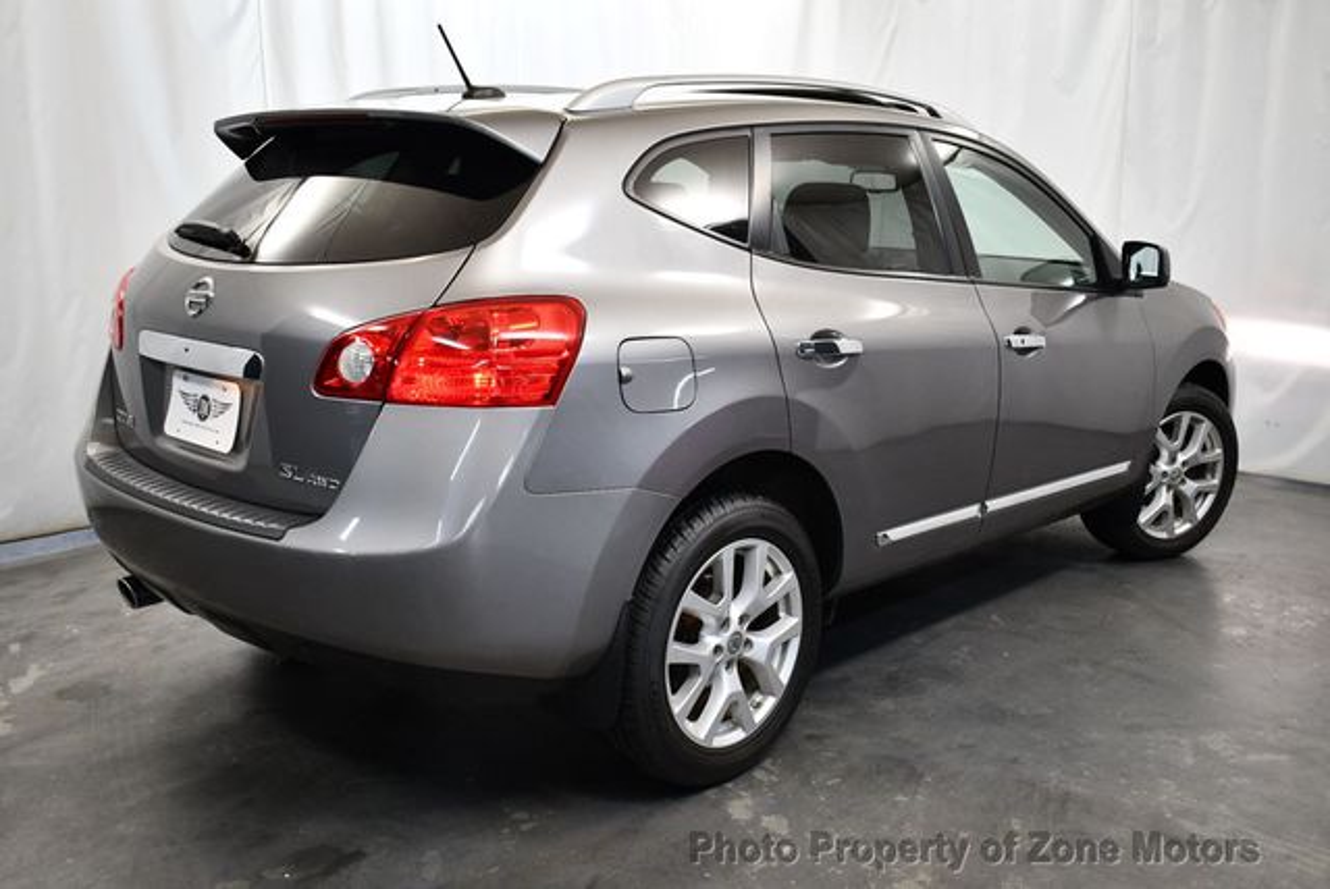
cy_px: 444
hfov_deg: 53.1
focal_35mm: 36
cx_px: 665
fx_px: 1331
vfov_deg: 36.9
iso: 900
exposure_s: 1/125
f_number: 3.5
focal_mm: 18
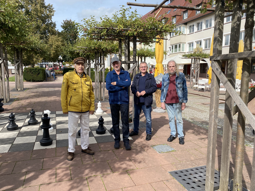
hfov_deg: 67.3
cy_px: 96
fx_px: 192
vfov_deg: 53.1
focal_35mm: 26
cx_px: 128
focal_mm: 4.25
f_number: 1.8
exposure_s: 1/1316
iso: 32
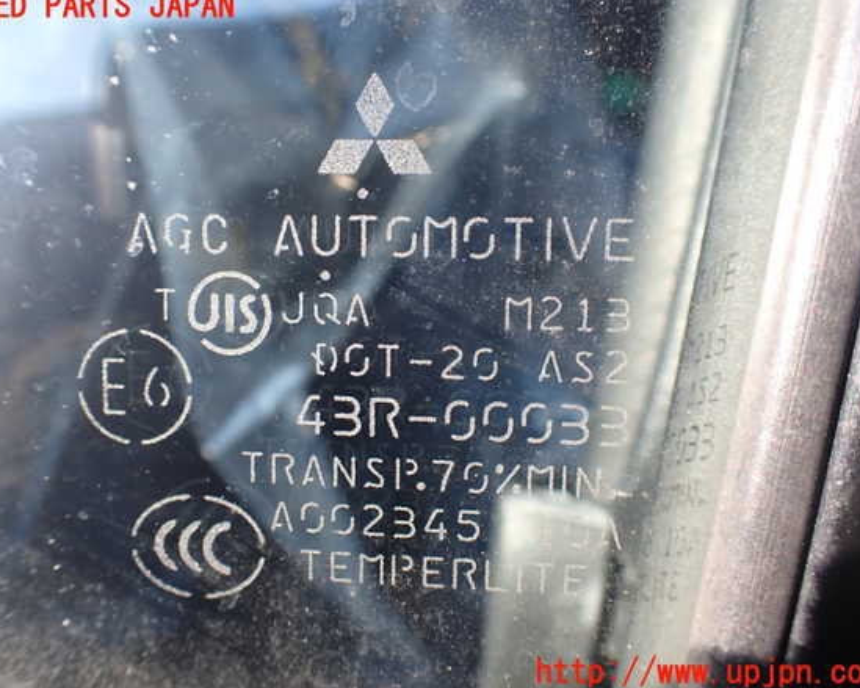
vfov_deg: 45.8
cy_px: 340
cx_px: 420
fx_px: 814
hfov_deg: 55.7
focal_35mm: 32
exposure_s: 1/125
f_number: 3.2
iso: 100
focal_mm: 5.4
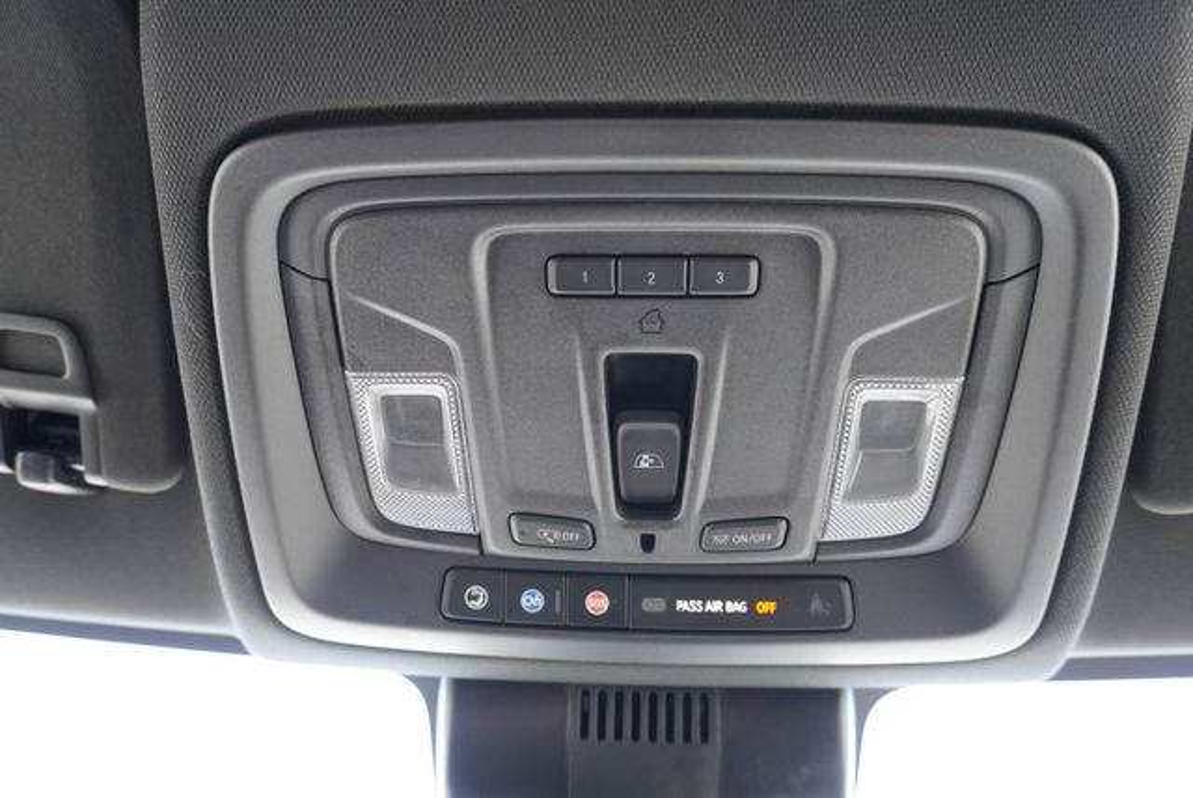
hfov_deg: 73.7
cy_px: 399
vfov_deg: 53.2
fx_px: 796
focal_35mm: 24
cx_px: 596
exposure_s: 1/60
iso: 800
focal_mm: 16
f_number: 4
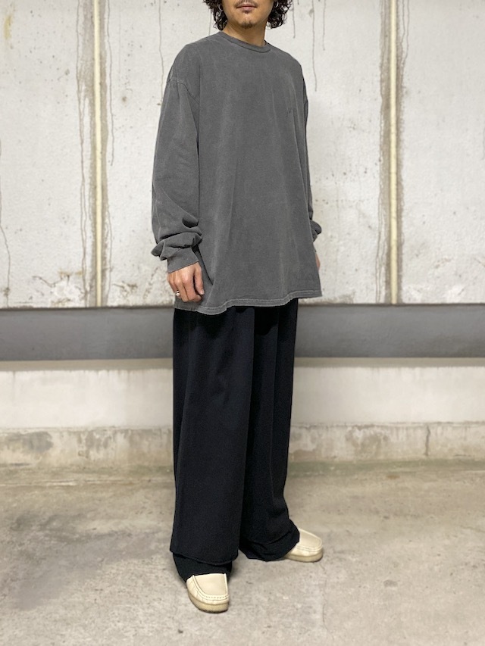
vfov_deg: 67.3
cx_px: 242
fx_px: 486
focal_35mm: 26
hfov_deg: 53.1
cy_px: 323
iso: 500
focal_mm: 4.25
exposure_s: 1/25
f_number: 1.8
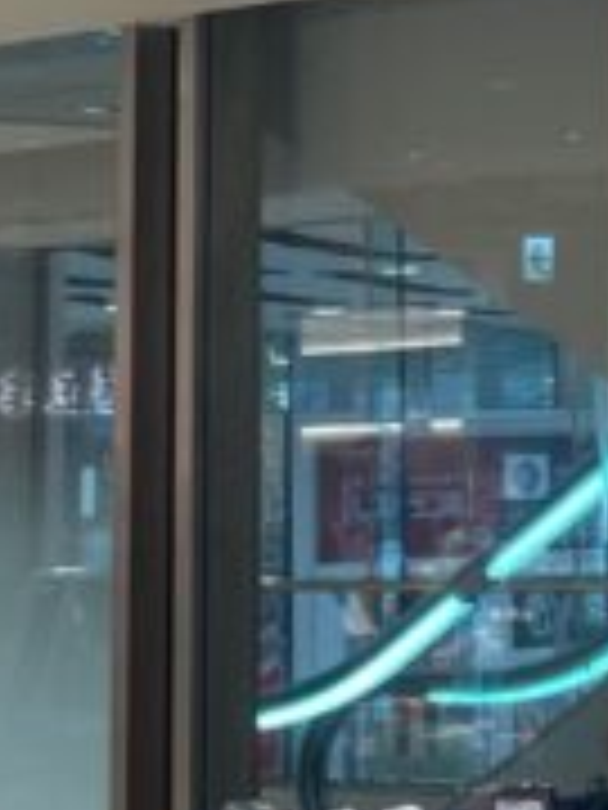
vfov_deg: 12.6
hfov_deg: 10.0
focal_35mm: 148
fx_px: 3466
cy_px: -414
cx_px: 590
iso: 50
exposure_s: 1/100
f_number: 1.6
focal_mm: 4.2
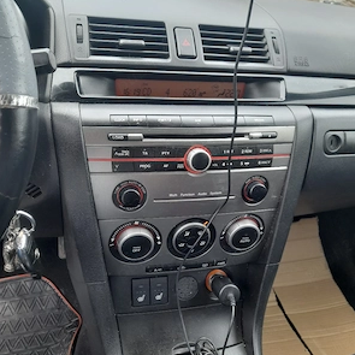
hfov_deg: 54.0
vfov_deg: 54.0
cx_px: 179
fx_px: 348
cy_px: 171
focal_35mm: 30
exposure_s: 1/50
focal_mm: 4.6
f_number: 2
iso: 40
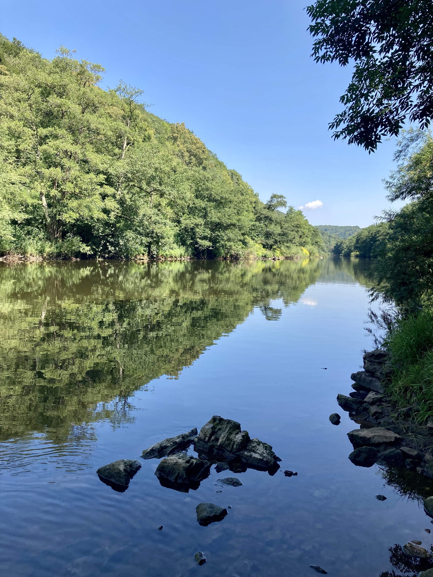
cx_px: 216
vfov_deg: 63.4
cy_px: 288
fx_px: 467
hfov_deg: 49.7
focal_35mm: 28
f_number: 1.8
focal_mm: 3.99
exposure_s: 1/813
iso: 20
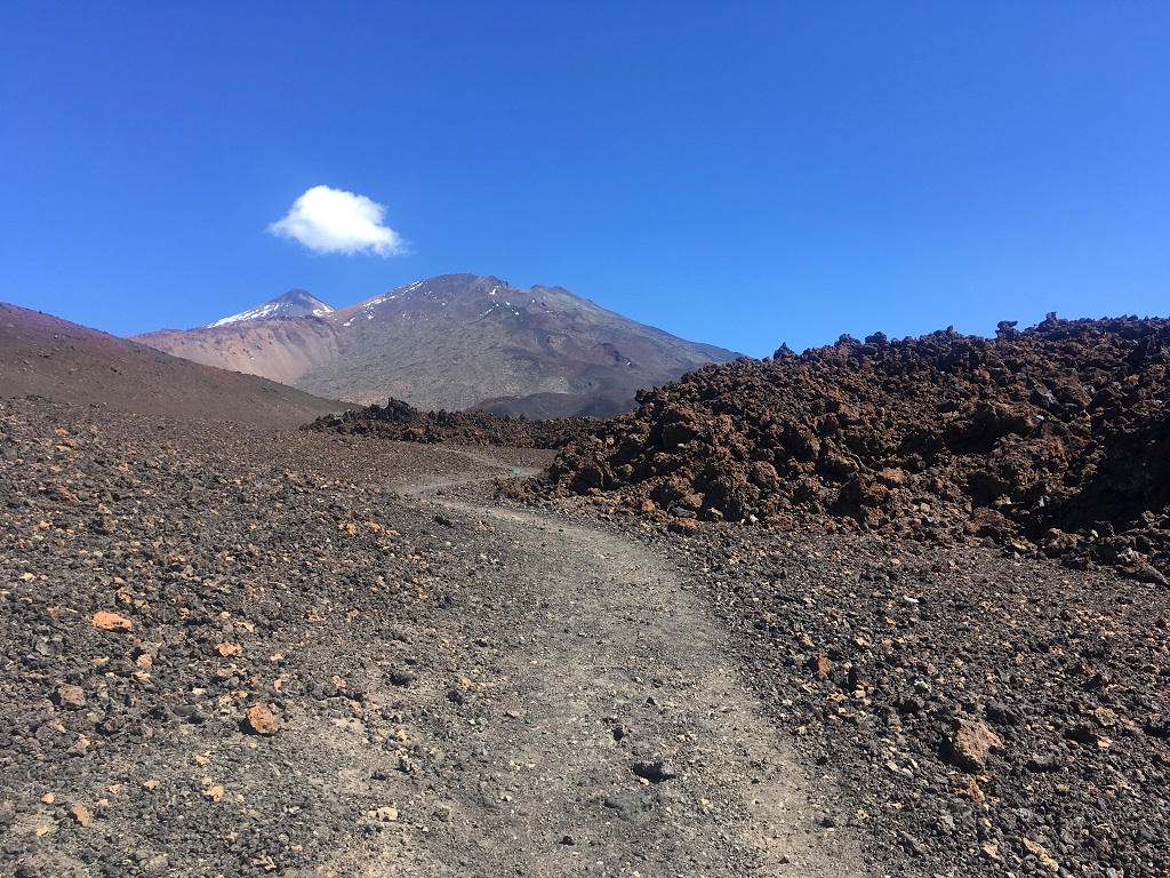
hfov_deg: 61.7
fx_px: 980
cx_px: 585
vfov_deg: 48.2
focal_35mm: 29
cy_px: 439
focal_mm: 4.15
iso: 25
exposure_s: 1/916
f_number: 2.2
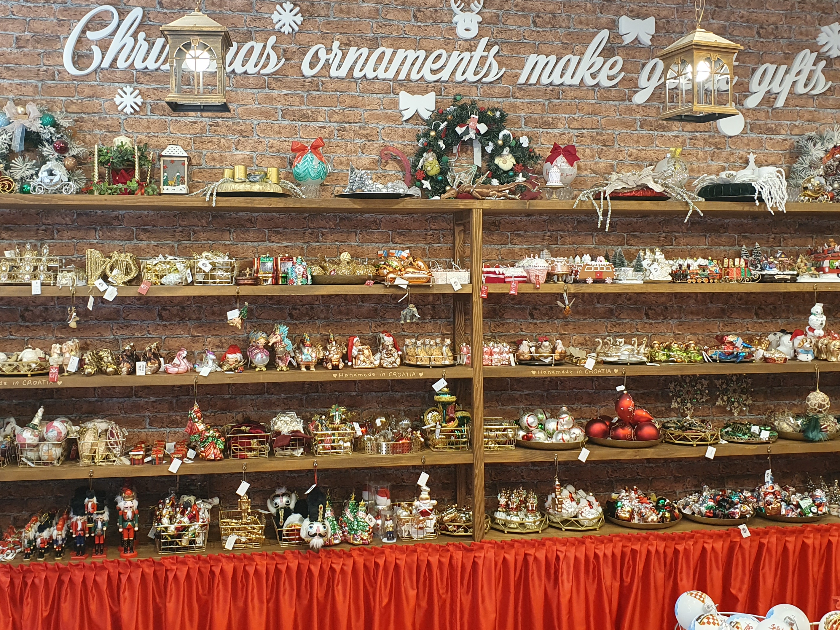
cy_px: 279
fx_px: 898
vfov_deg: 38.6
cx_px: 374
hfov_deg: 50.0
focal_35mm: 37
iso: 160
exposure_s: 1/100
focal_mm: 4.32
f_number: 2.4
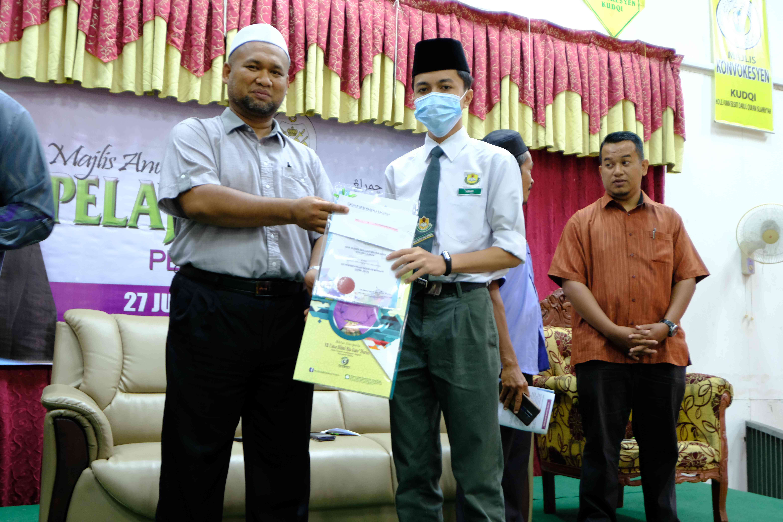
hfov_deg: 53.1
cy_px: 261
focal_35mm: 36
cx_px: 392
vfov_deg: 36.9
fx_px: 783
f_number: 4
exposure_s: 1/15
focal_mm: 24
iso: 1250
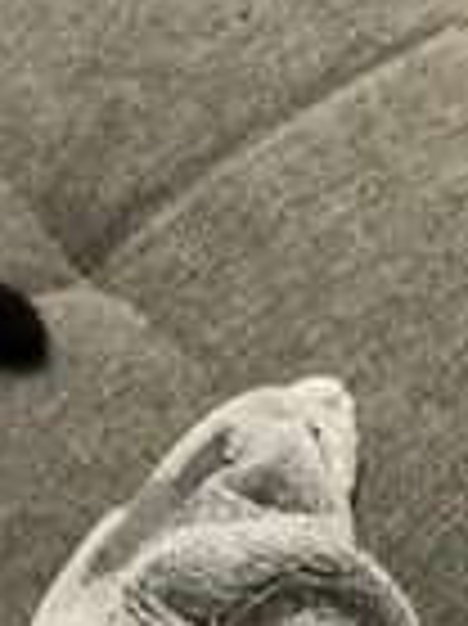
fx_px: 1354
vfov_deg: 22.2
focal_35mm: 75
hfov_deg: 19.4
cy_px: 896
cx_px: 382
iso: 500
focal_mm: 5.1
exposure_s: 1/50
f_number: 1.6
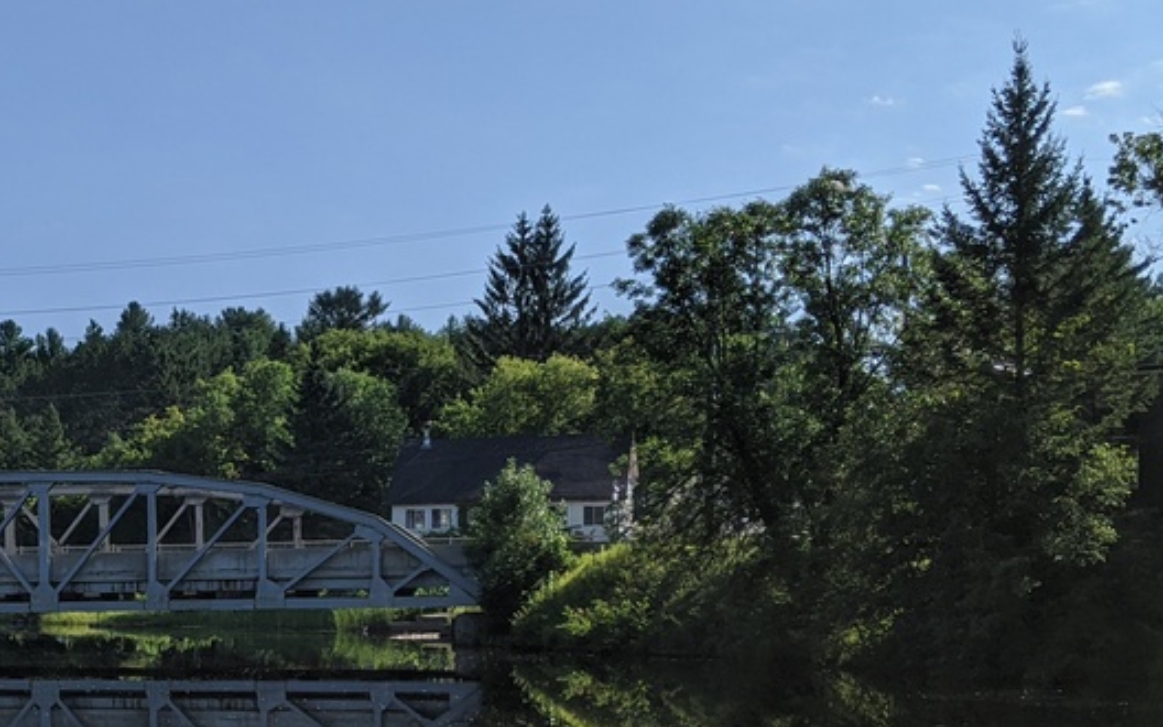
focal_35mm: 65
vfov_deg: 19.7
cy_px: 612
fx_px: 2060
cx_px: 123
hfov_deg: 30.2
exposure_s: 1/4695
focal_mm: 4.44
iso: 46
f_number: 1.8
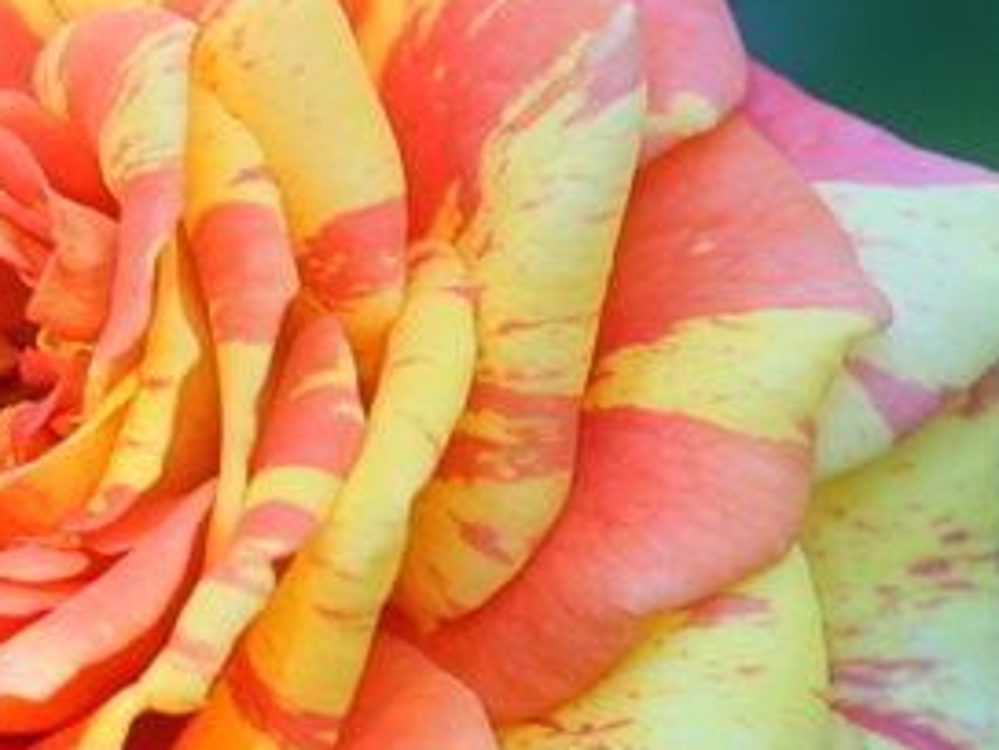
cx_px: -48
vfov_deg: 1.2
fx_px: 36709
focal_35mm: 1272
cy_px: 257
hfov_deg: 1.6
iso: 320
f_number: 5.6
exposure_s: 1/320
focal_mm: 300
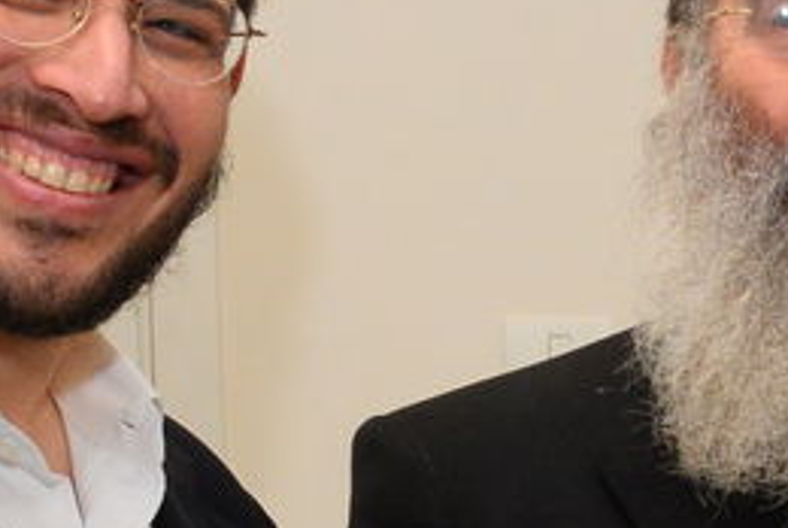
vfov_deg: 10.3
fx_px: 2827
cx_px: 1537
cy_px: 794
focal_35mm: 129
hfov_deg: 13.7
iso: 2500
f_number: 9
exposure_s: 1/125
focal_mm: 24
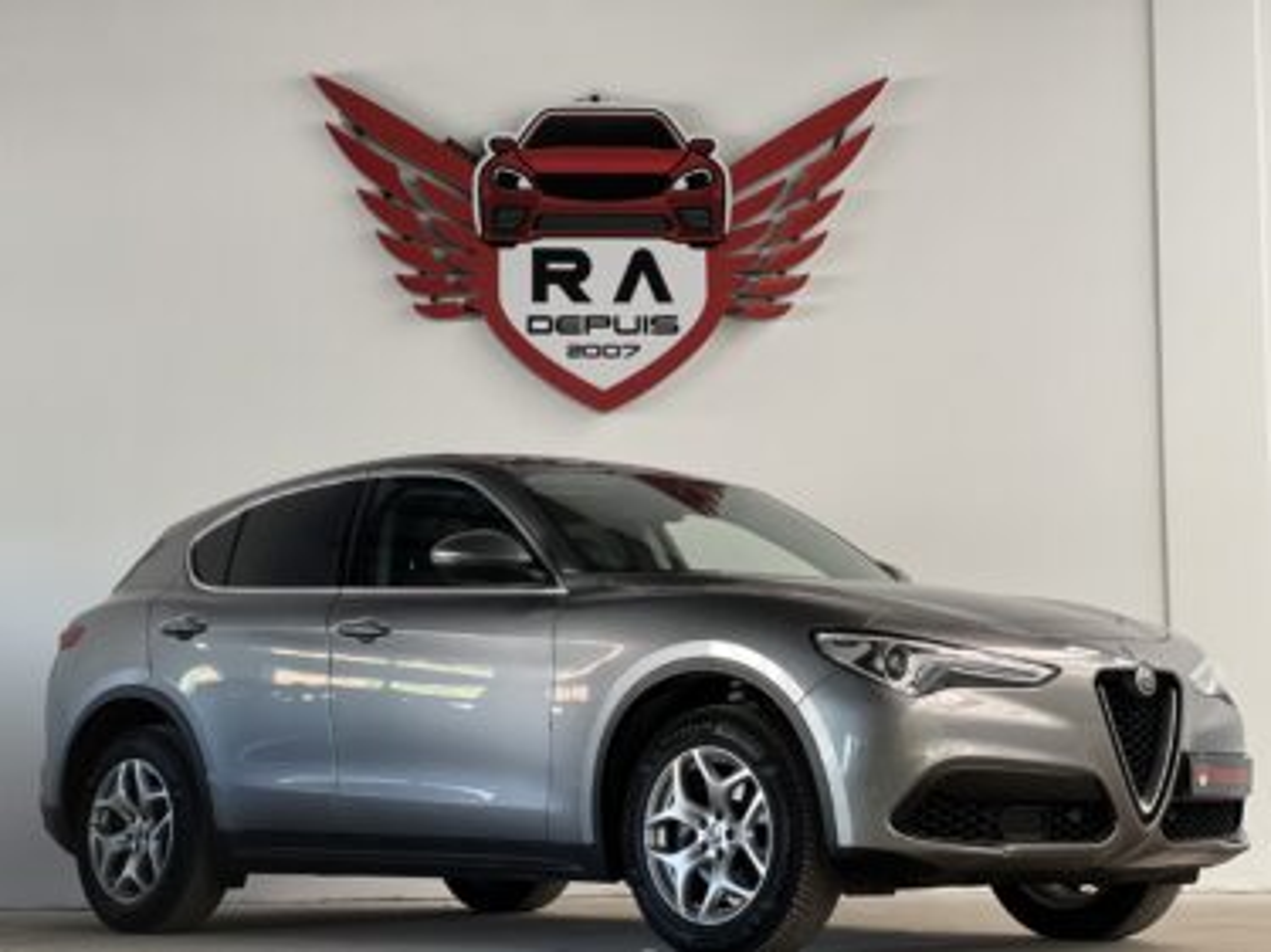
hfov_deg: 25.3
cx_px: 636
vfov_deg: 19.1
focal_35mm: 77
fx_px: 2826
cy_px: 476
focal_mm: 9
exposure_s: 1/72
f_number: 2.8
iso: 250
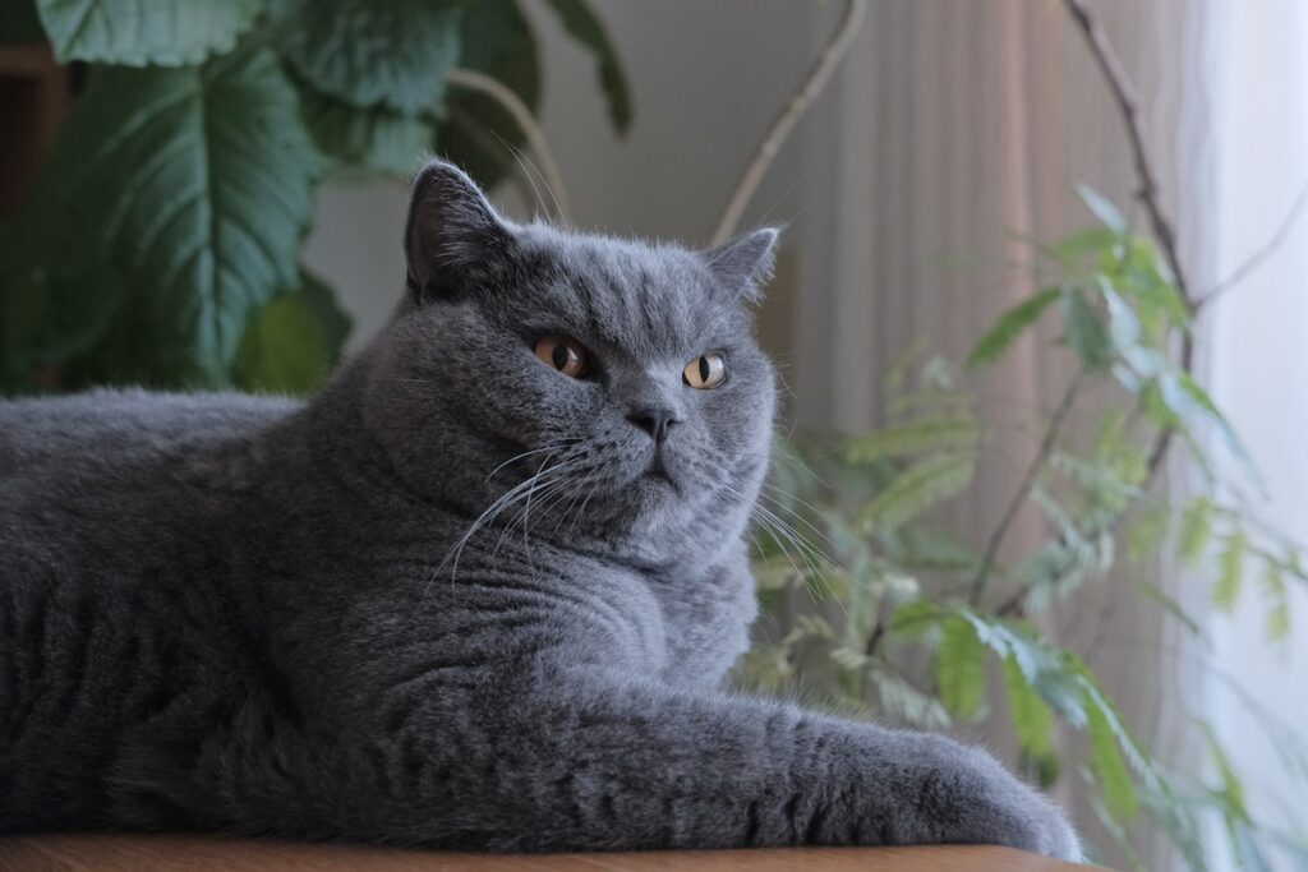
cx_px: 654
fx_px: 1926
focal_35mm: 53
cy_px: 436
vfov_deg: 25.5
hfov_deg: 37.5
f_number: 4.5
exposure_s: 1/60
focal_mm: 35
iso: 1600
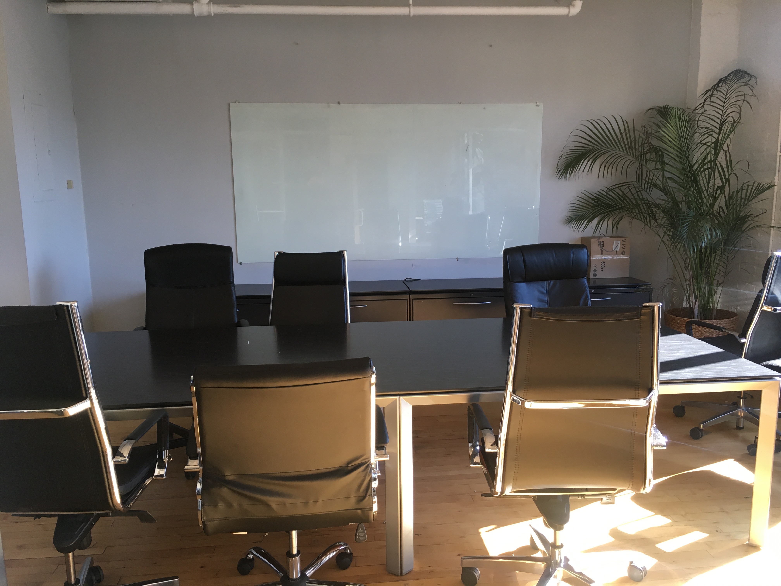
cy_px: 293
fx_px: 654
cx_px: 390
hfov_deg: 61.7
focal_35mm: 29
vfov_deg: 48.2
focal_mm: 4.15
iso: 25
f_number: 2.2
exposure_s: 1/40
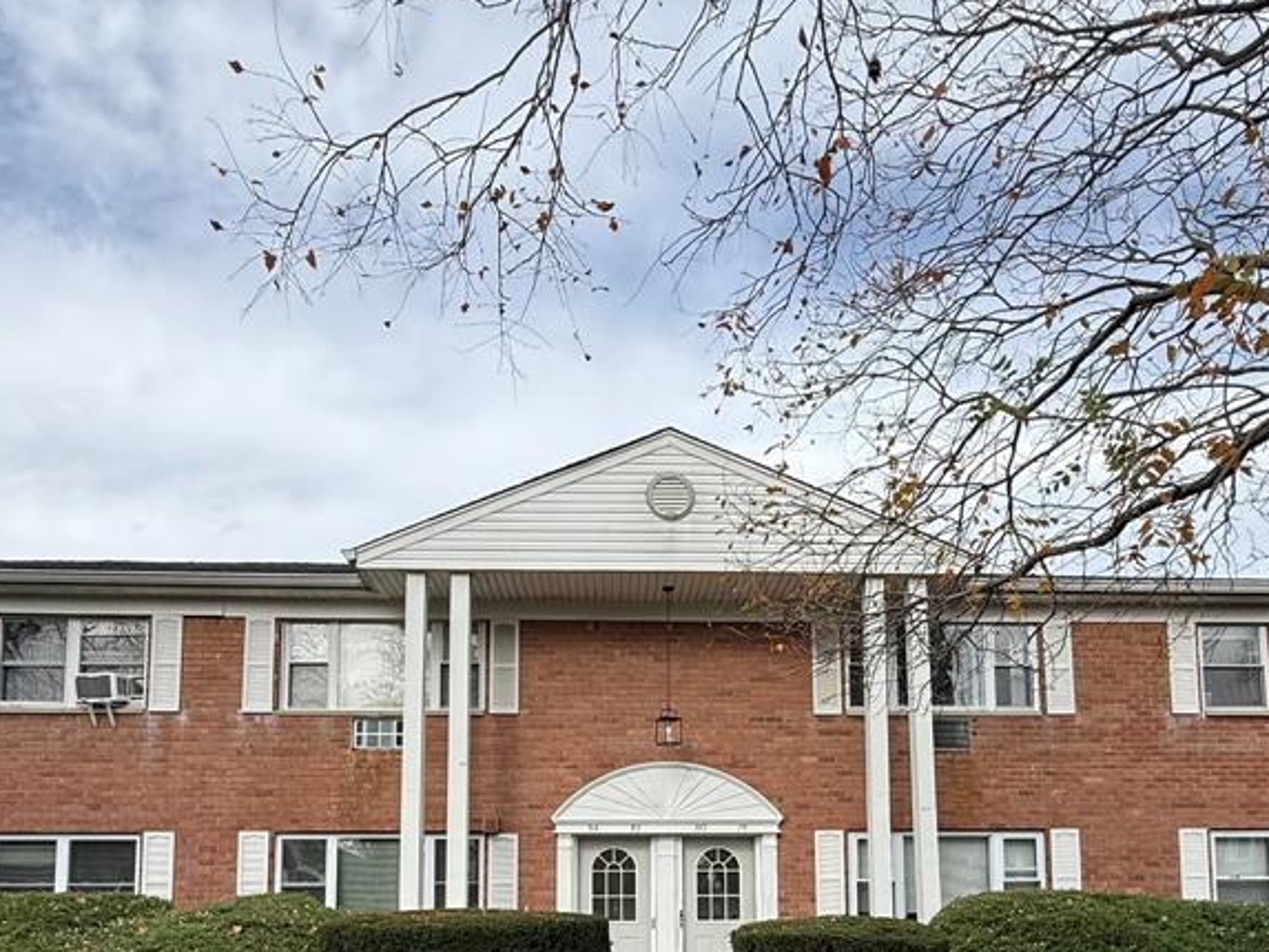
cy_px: 839
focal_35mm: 25
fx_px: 917
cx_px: 662
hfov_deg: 69.3
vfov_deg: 49.5
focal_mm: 2.22
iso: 50
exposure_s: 1/841
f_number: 2.2
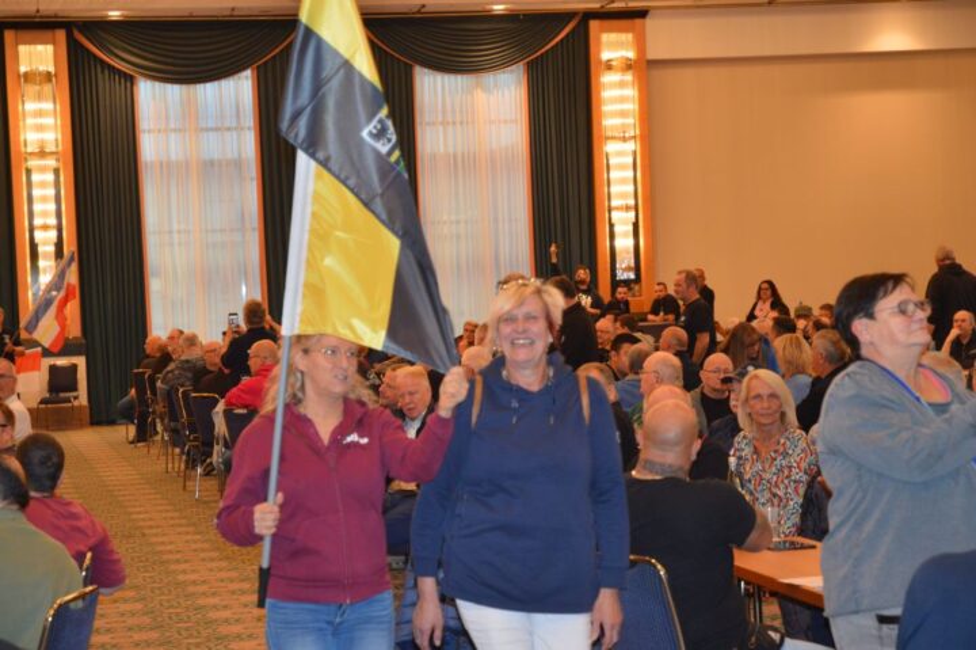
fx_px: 2520
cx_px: 488
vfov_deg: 14.7
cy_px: 325
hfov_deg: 21.9
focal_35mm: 93
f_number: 4.5
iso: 800
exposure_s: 1/60
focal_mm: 62
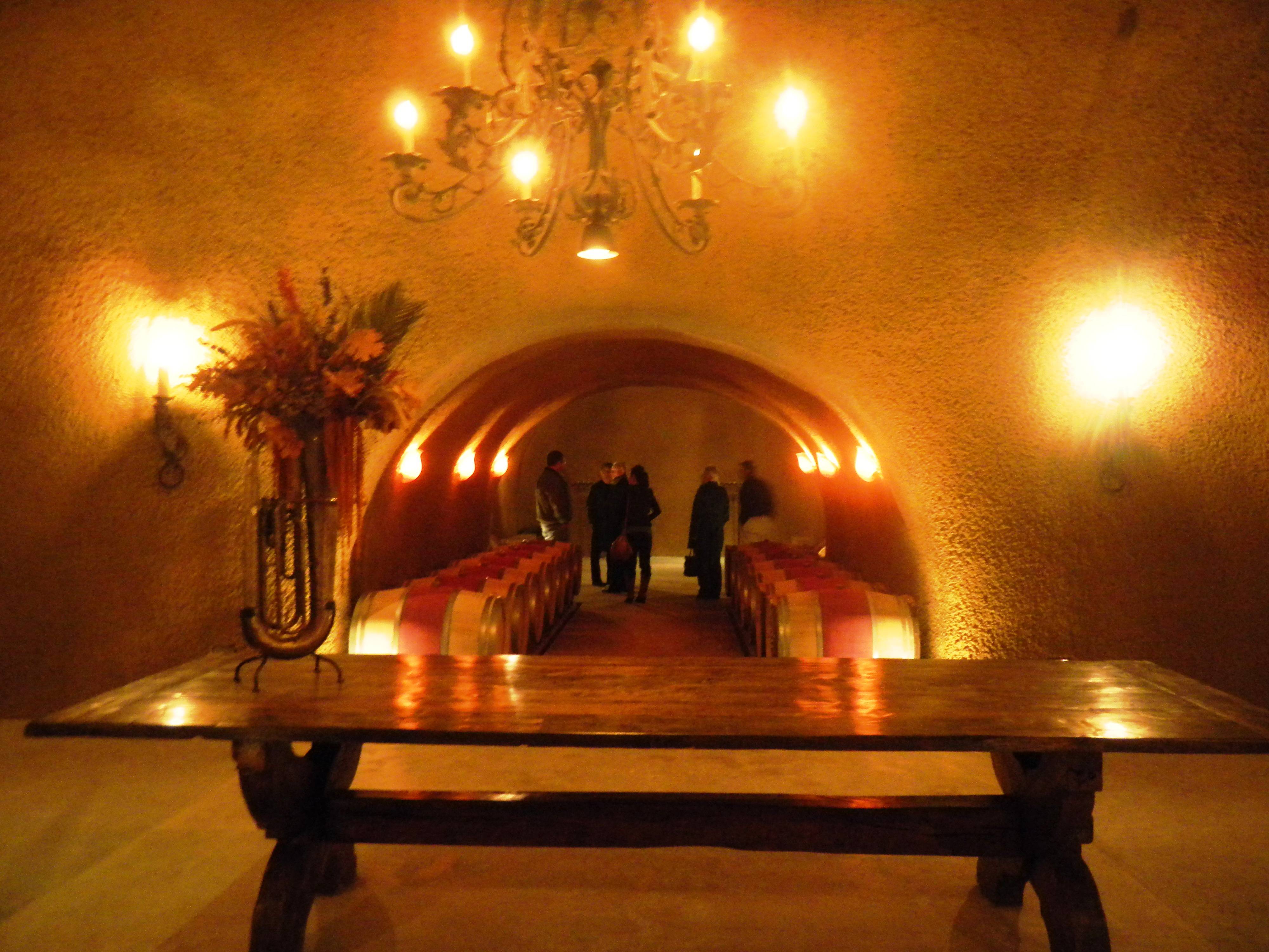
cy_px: 476
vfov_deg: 49.7
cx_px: 634
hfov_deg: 63.4
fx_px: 1026
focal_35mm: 28
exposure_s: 1/2.1
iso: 400
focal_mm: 5
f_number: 3.9
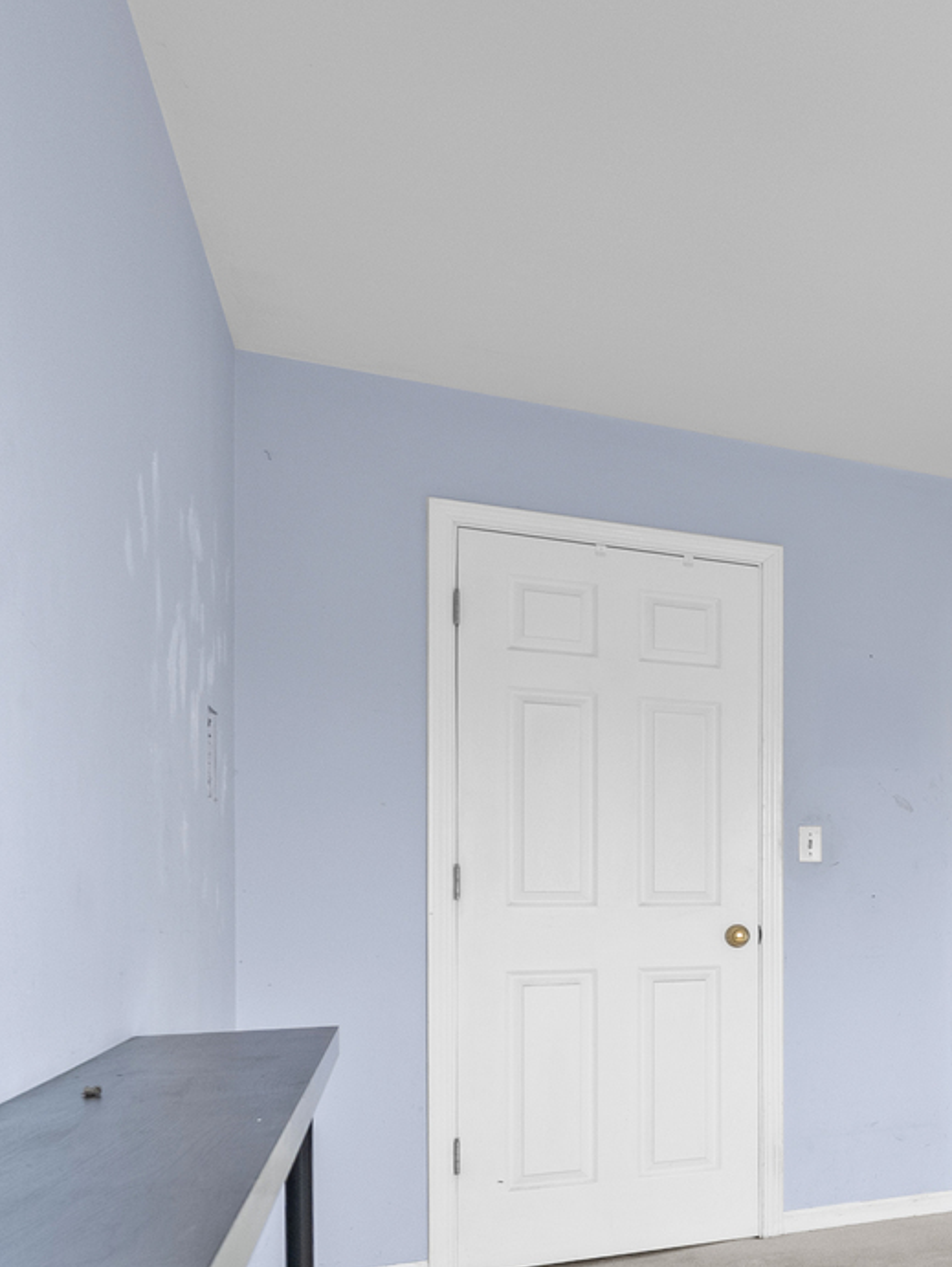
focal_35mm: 36
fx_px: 1319
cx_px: 1373
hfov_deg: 28.4
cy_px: 853
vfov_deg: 50.3
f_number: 8
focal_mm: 16
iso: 640
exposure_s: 1.3
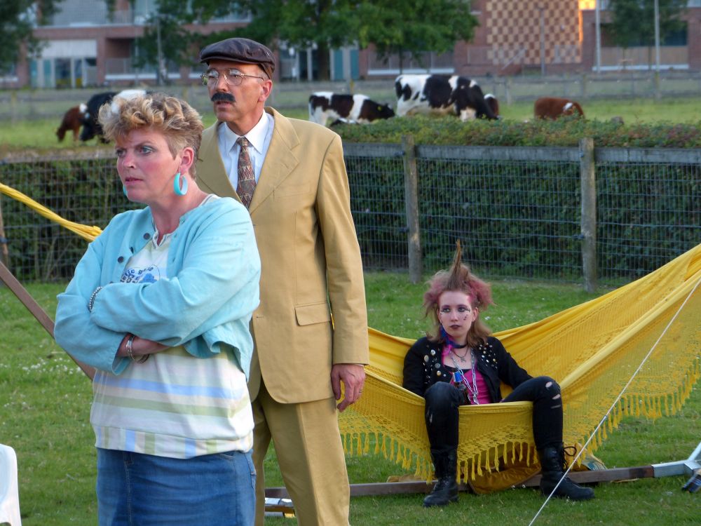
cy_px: 263
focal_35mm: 186
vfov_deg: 8.0
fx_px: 3767
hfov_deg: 10.6
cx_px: 350
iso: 100
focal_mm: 33.5
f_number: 2.8
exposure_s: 1/80
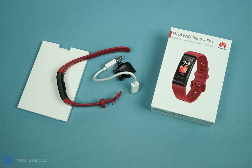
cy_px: 84
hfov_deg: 47.4
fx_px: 287
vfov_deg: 32.6
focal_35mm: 41
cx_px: 126
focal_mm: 41
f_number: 7.1
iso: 640
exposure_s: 1/125
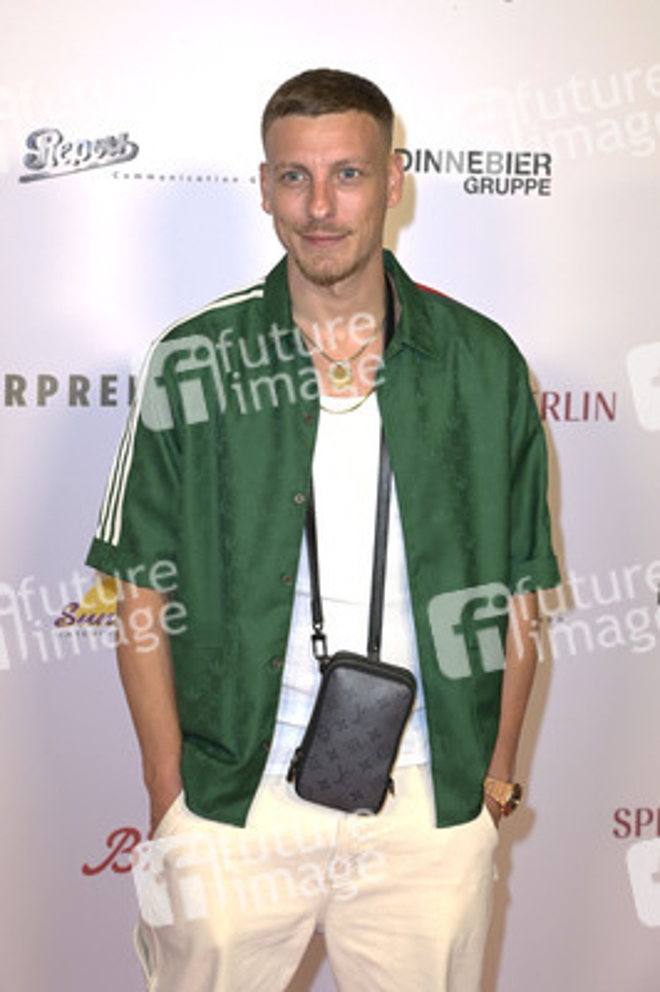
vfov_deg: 28.9
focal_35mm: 70
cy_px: 496
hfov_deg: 19.4
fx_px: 1928
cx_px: 330
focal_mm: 70
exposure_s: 1/160
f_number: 5.6
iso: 640
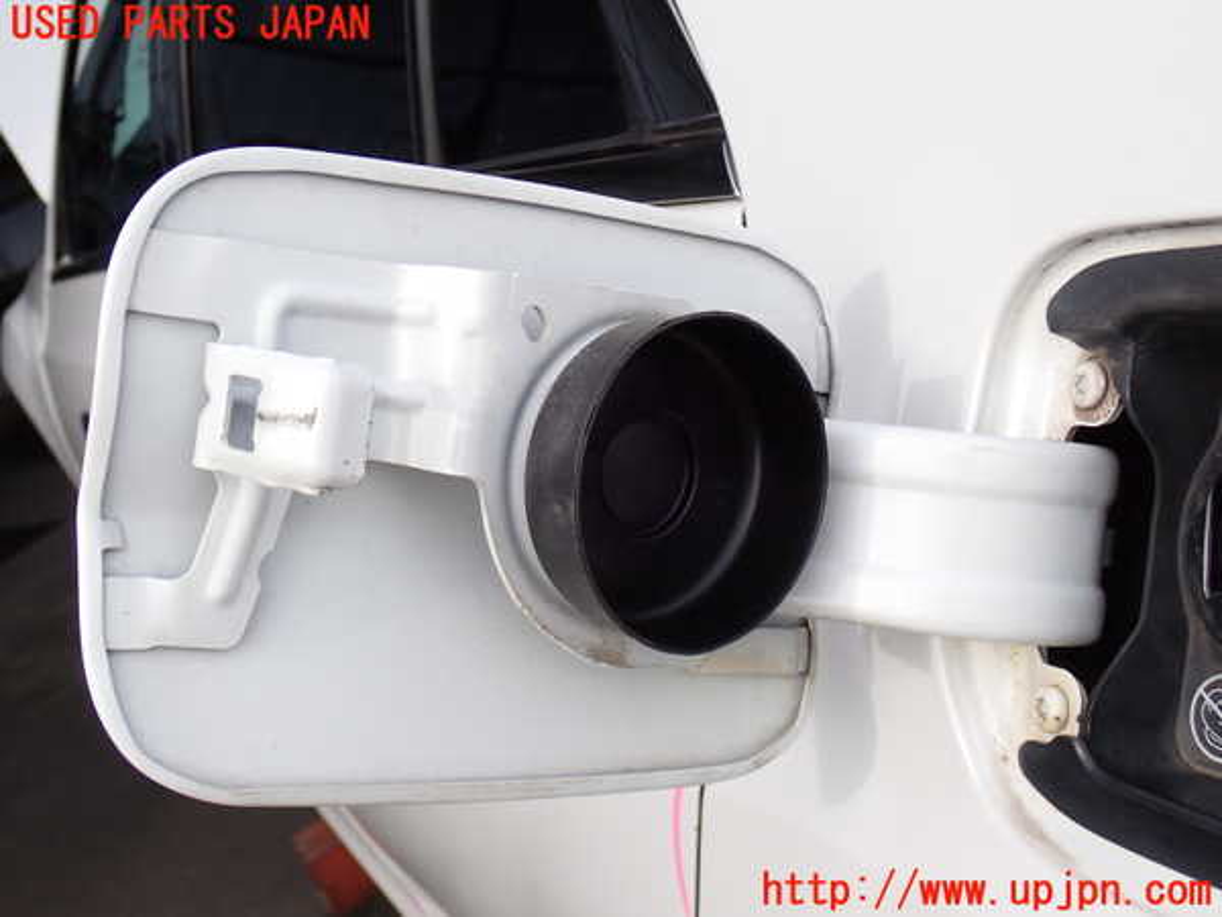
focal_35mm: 50
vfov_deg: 29.1
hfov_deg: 38.2
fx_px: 1765
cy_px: 458
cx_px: 611
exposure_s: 1/320
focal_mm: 9.01
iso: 100
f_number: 4.5
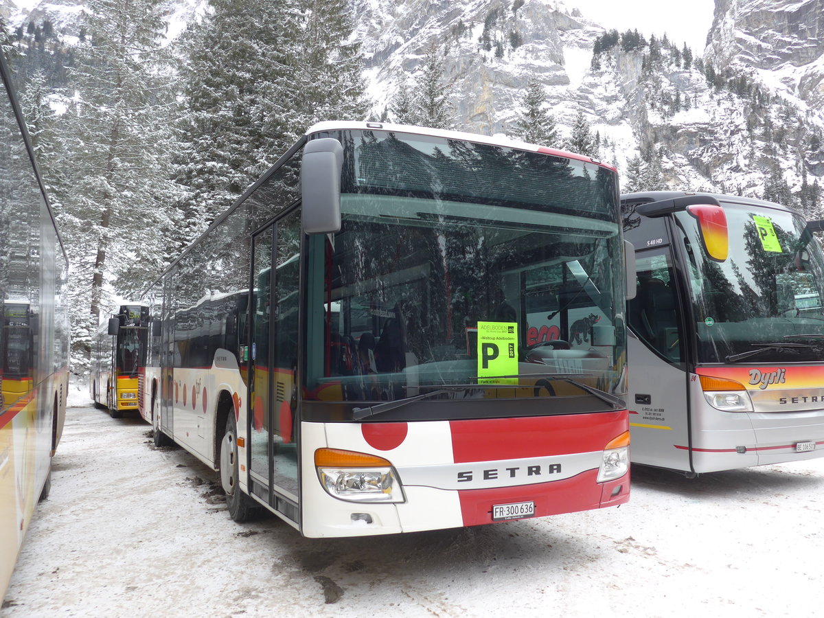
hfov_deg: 61.7
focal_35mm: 29
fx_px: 690
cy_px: 309
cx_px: 412
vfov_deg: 48.2
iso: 80
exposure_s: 1/200
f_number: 2.8
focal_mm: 6
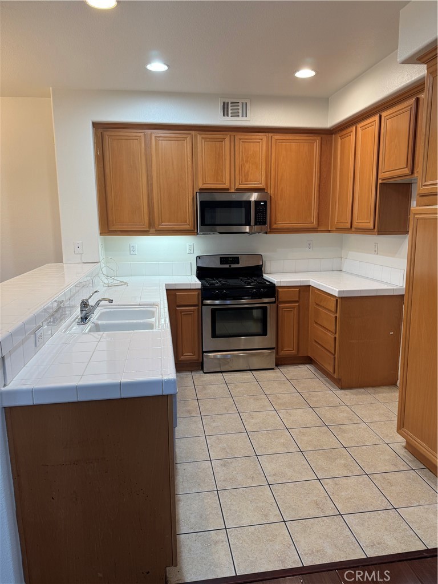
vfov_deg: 71.6
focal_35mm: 24
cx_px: 219
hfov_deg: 56.8
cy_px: 292
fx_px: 405
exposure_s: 1/60
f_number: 1.78
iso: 100
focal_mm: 6.76
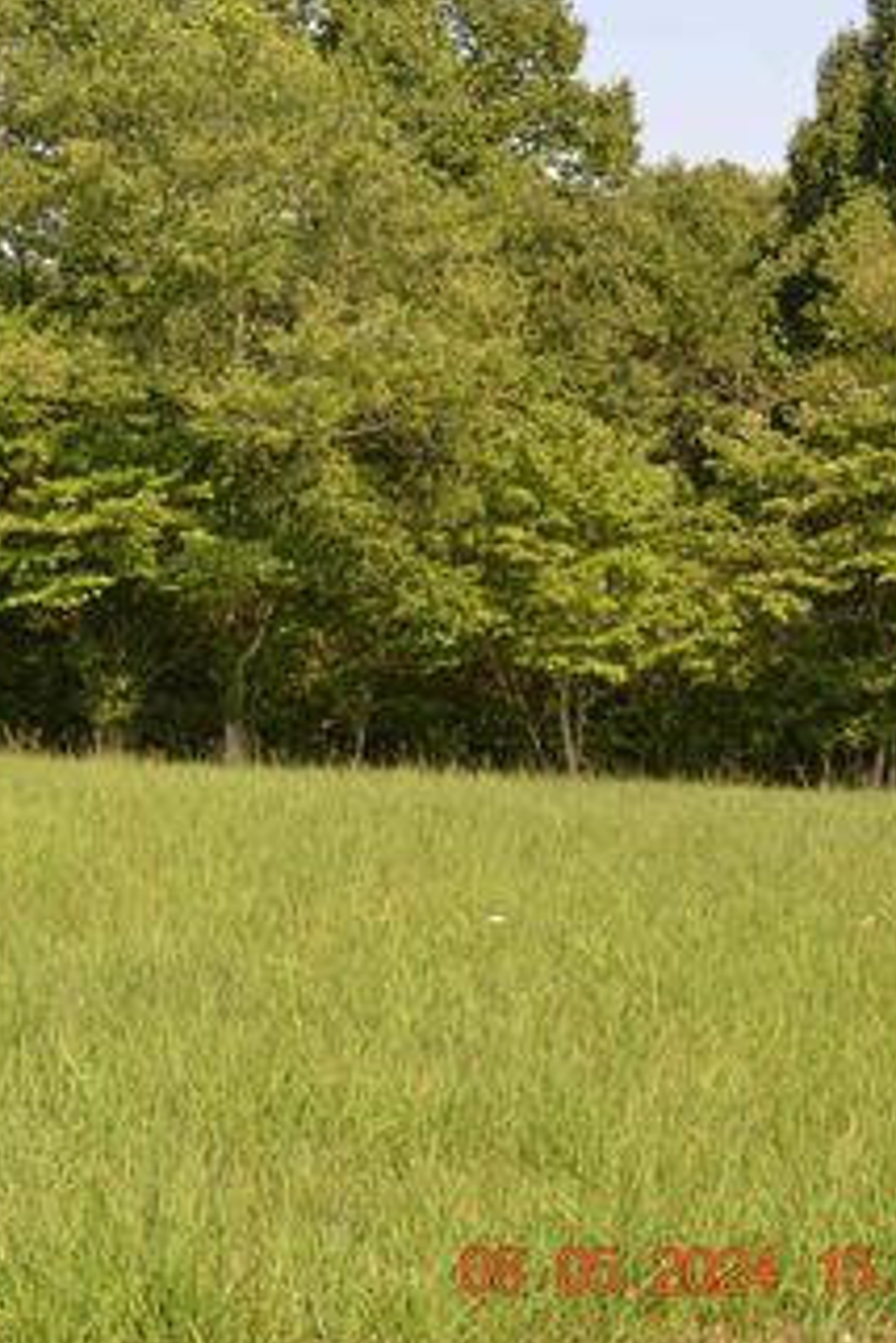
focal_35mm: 68
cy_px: 680
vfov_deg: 29.7
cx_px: 121
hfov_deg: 19.8
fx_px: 2530
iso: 100
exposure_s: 1/200
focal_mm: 29
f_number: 7.1
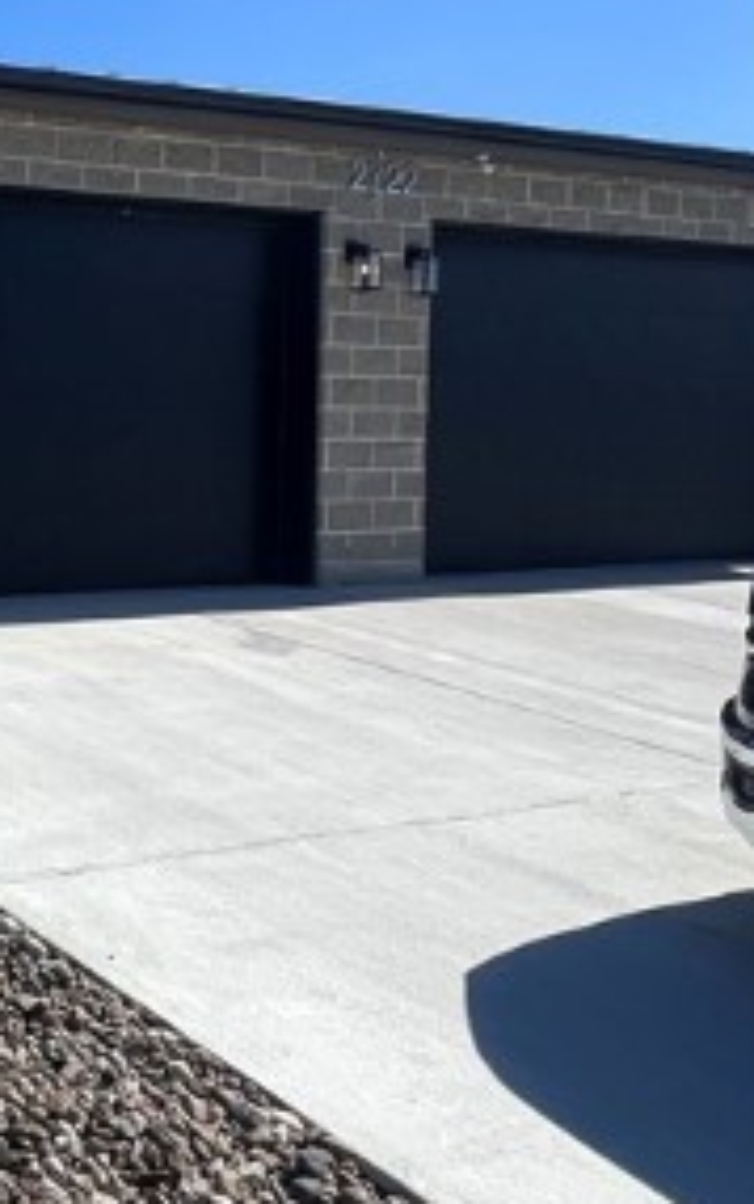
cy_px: 480
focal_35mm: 37
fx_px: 1215
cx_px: -430
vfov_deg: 52.4
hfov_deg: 24.8
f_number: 1.8
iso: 32
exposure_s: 1/1815
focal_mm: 1.57
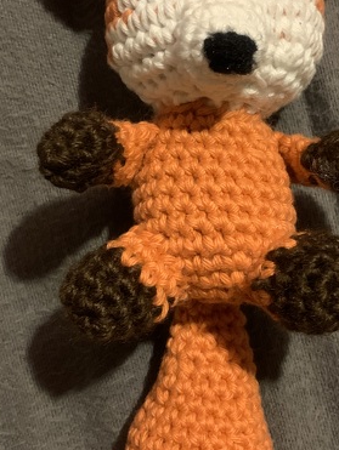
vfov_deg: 34.1
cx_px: 220
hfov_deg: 26.0
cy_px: 170
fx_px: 730
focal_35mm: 56
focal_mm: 4.25
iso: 640
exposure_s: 1/25
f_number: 1.8
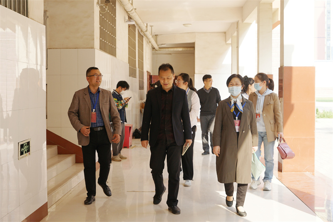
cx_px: 166
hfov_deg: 45.4
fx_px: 398
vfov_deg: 31.2
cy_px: 111
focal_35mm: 43
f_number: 6.3
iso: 200
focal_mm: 43
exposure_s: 1/125
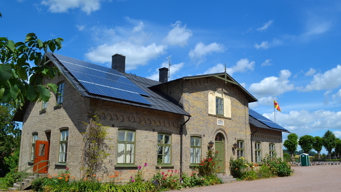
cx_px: 169
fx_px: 262
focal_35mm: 29
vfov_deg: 40.1
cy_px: 107
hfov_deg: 66.1
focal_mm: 18
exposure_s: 1/250
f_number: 8
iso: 100
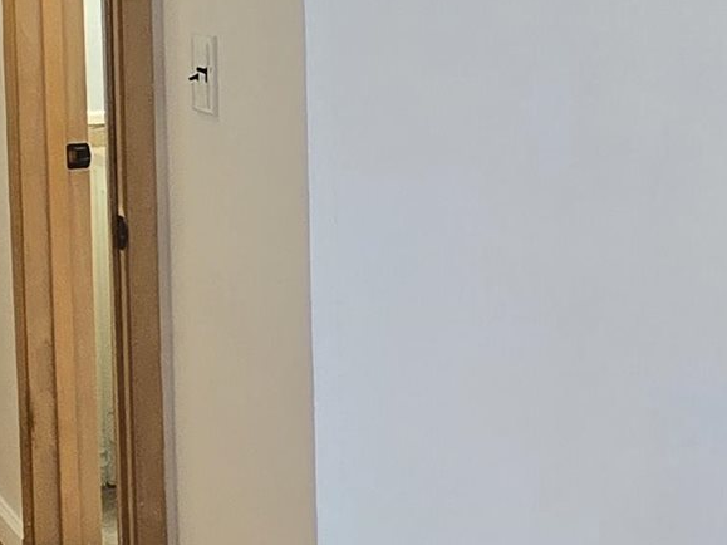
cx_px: 1403
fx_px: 1449
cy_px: 65
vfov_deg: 20.9
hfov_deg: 19.1
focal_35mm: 69
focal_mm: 2.2
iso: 100
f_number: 2.2
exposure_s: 1/60
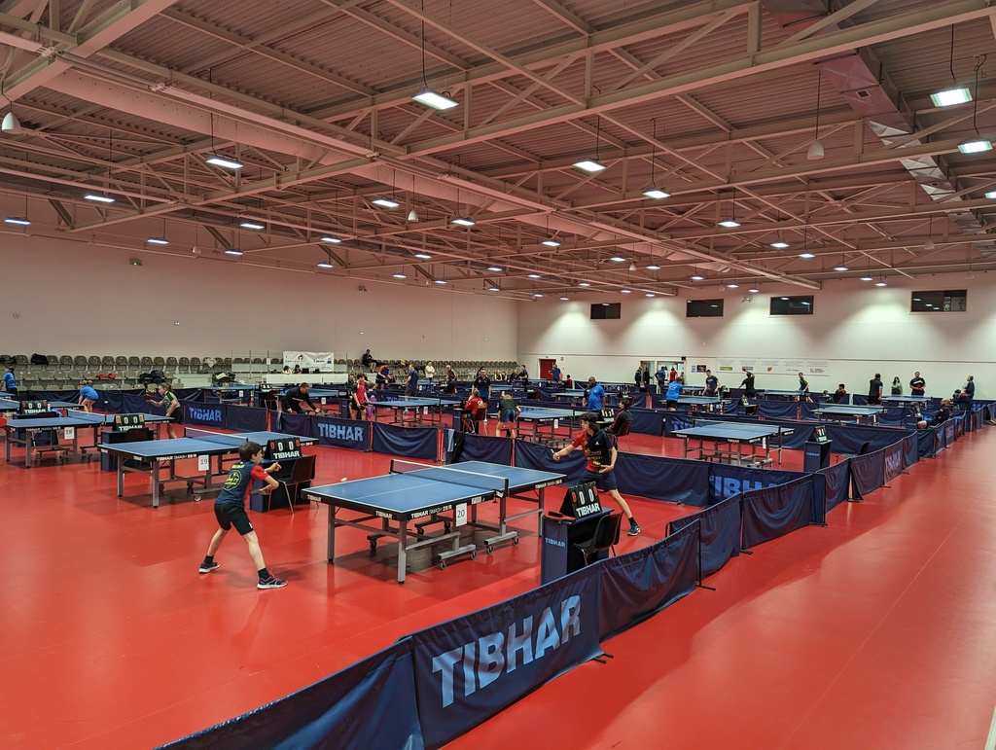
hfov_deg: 71.5
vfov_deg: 56.9
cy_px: 375
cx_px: 498
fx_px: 692
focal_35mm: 24
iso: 155
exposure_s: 1/168
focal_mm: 6.81
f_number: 1.85
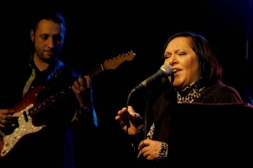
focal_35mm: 150
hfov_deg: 13.7
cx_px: 126
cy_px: 84
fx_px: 1053
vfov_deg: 9.1
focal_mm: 100
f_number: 5
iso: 1600
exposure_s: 1/160
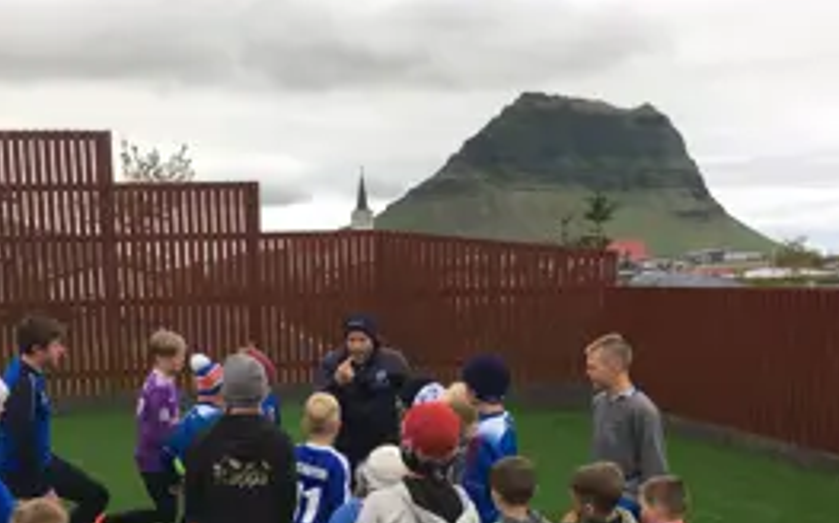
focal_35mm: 46
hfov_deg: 43.2
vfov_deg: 27.1
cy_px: 456
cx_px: 316
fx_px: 1051
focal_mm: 4.15
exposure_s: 1/336
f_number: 2.2
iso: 25
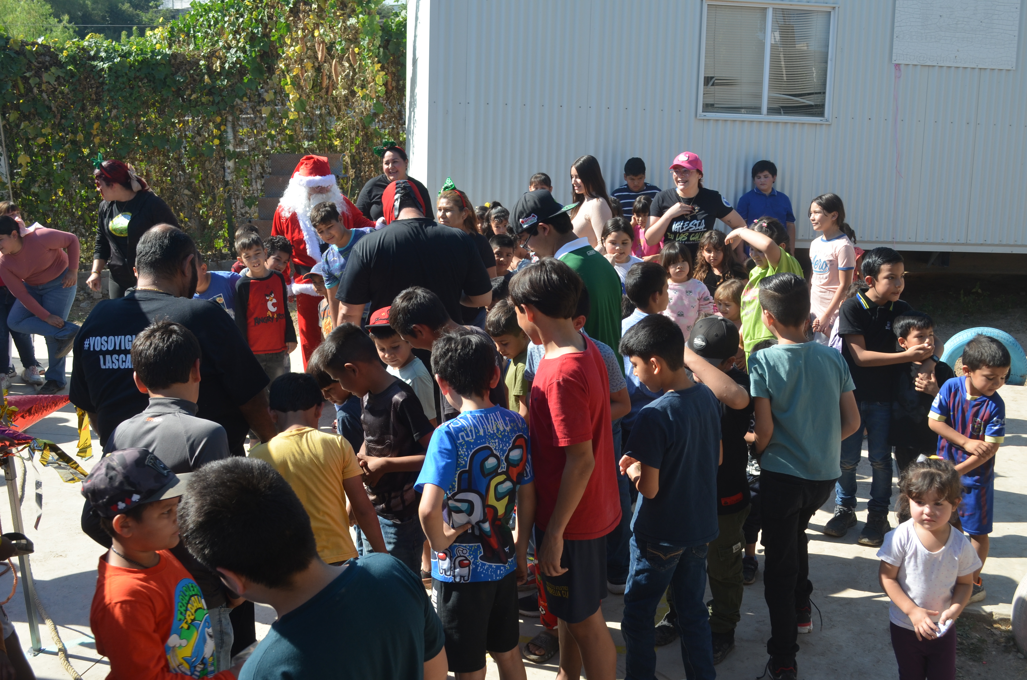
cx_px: 514
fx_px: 1110
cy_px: 340
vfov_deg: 34.1
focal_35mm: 39
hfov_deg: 49.6
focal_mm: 26
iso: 200
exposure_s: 1/250
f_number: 8
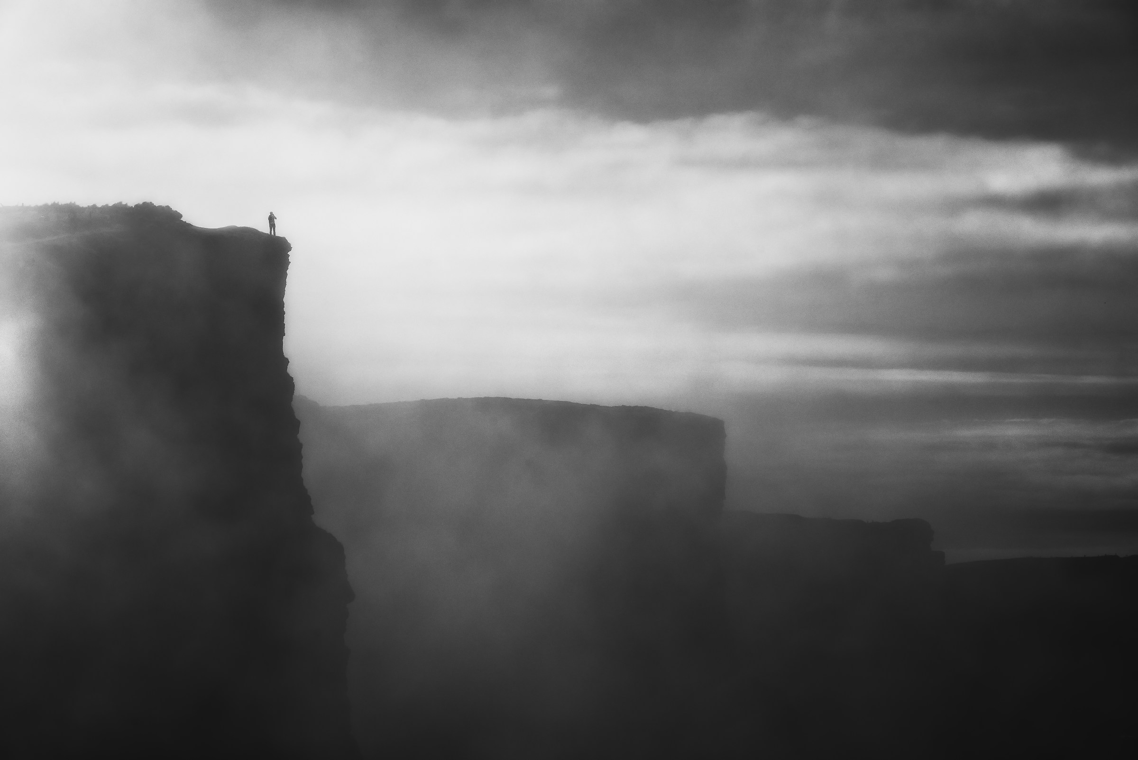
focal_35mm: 145
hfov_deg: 14.1
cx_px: 569
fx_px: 4585
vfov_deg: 9.5
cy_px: 380
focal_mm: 145
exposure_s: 1/2000
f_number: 11
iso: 250
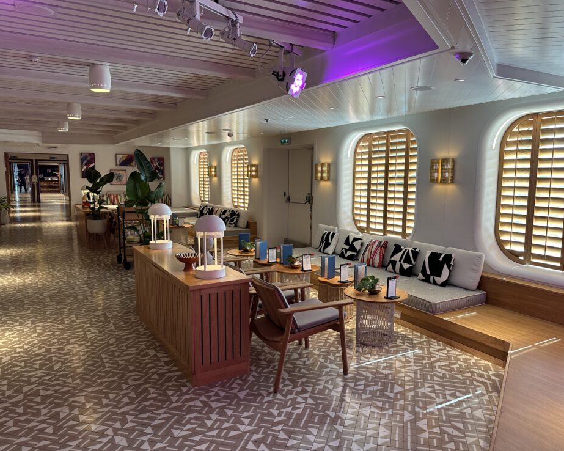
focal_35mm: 26
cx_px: 302
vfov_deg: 54.9
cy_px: 228
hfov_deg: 66.0
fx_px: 434
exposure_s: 1/120
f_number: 1.78
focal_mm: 6.86
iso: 80
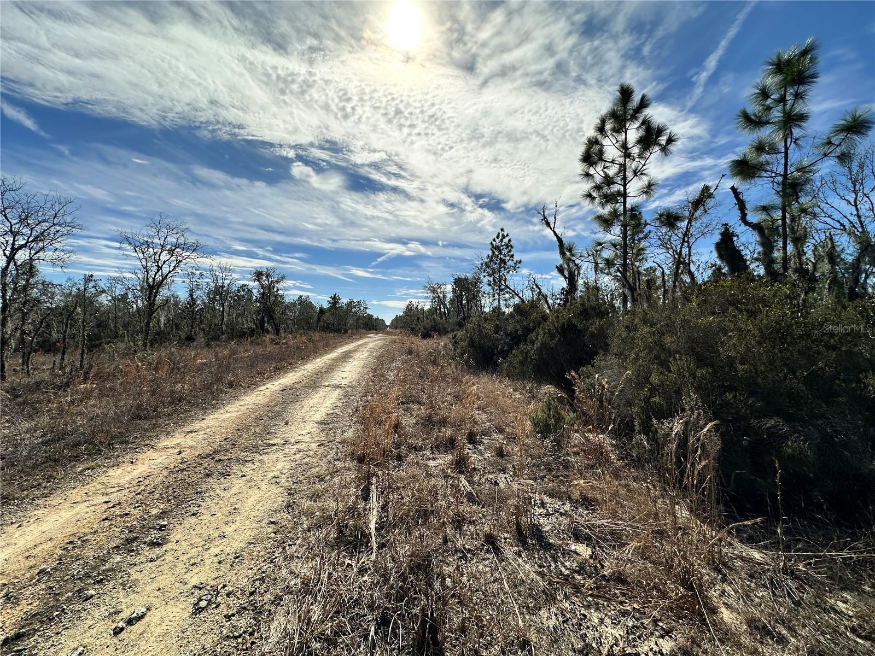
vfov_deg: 85.7
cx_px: 438
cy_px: 328
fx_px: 354
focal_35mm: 14
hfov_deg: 102.1
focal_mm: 2.22
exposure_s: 1/5291
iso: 50
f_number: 2.2
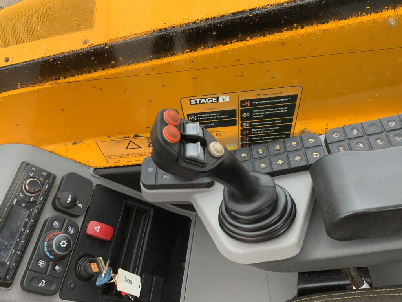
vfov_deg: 48.2
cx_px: 201
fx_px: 337
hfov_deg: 61.7
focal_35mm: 29
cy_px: 151
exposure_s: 1/122
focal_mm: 3
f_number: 1.8
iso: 50
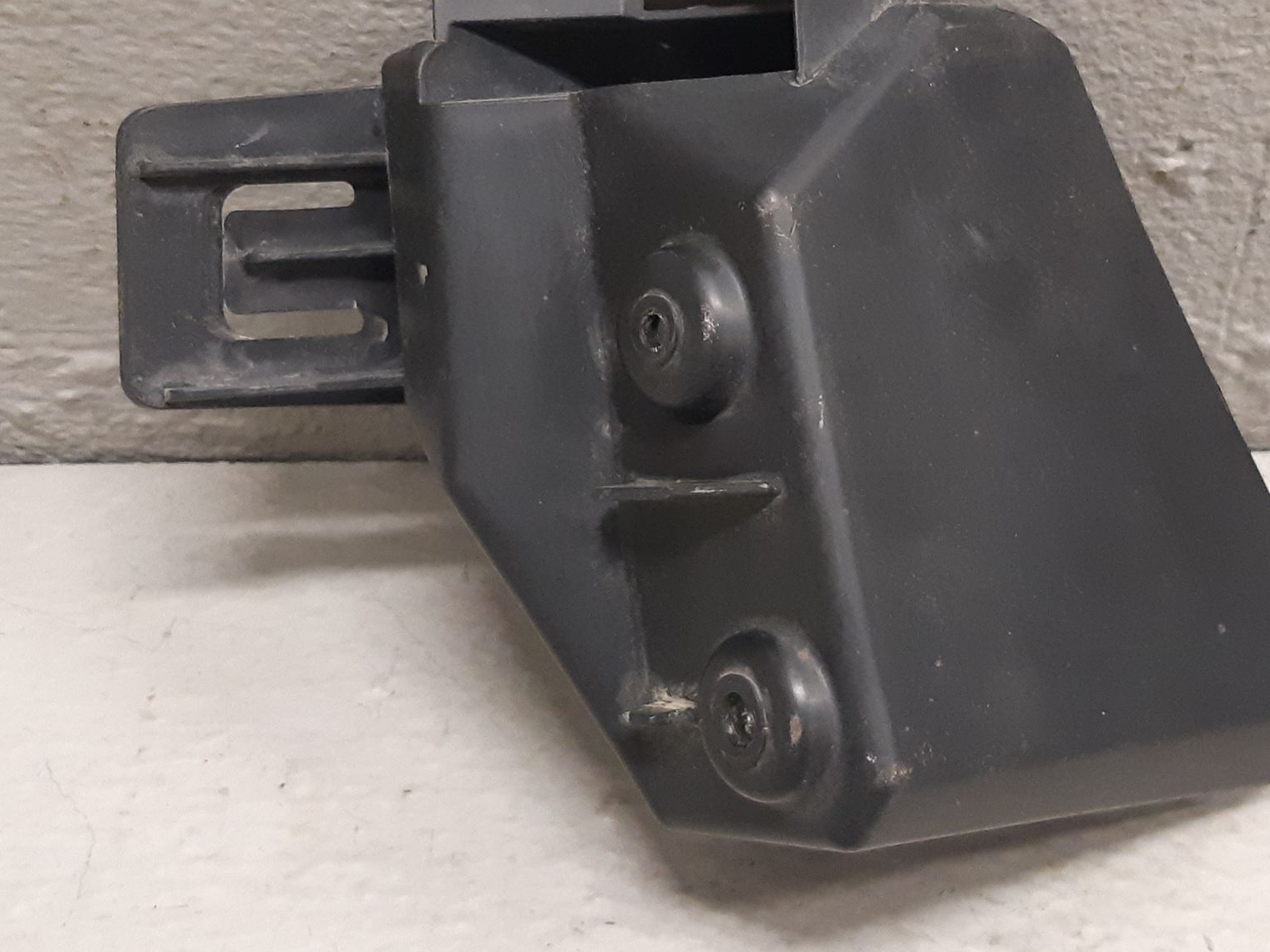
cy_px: 349
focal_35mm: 35
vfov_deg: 40.4
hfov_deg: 52.5
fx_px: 1284
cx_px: 706
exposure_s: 1/50
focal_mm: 3.93
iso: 250
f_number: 1.7
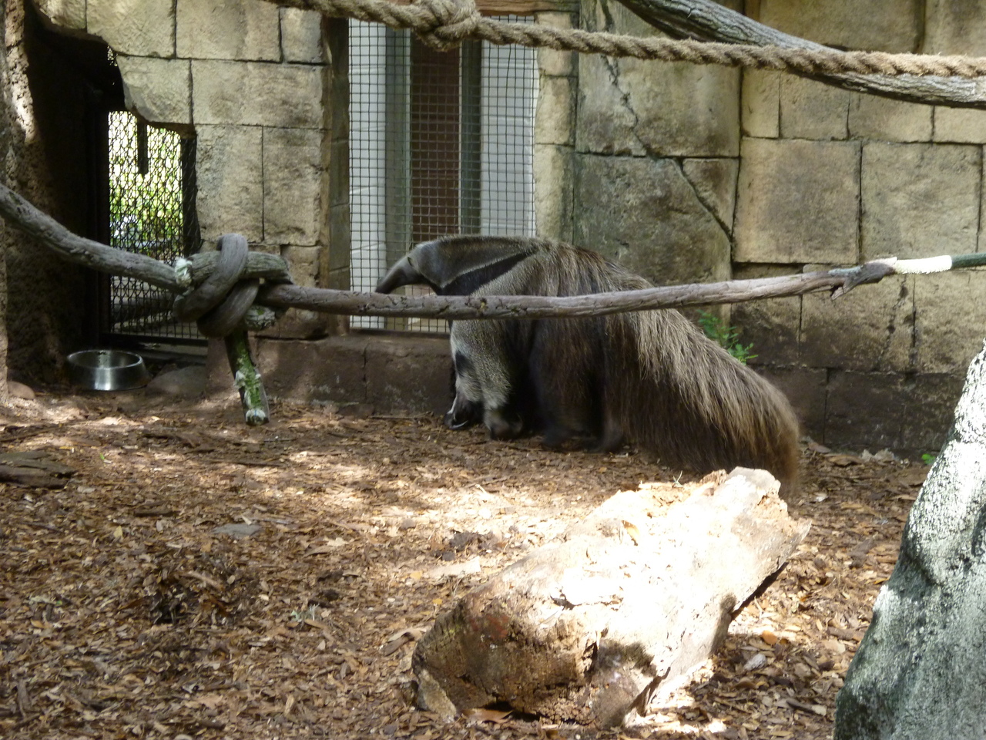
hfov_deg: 21.5
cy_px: 370
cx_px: 493
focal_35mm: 91
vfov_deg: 16.2
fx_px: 2592
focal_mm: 16.4
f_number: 5.1
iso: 250
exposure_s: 1/50
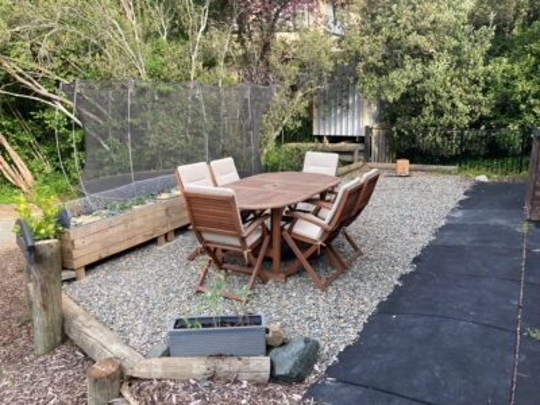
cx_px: 270
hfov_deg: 63.4
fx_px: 437
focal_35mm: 28
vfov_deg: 49.7
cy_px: 202
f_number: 1.8
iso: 25
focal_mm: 3.99
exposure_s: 1/121
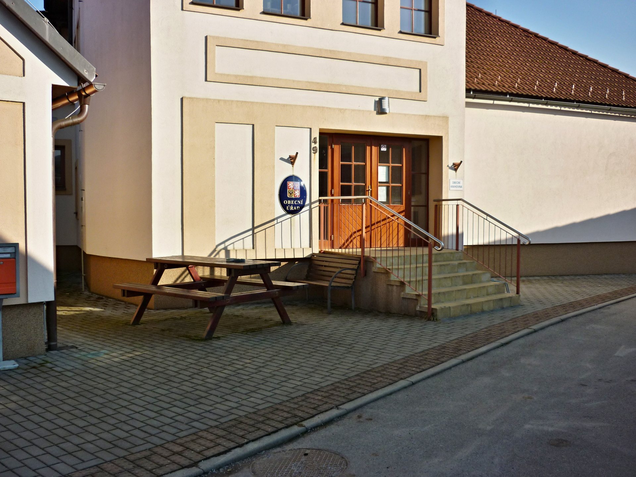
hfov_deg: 55.4
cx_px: 318
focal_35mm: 33
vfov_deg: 42.9
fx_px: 606
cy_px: 238
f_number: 2.8
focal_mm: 5.5
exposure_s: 1/800
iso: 80
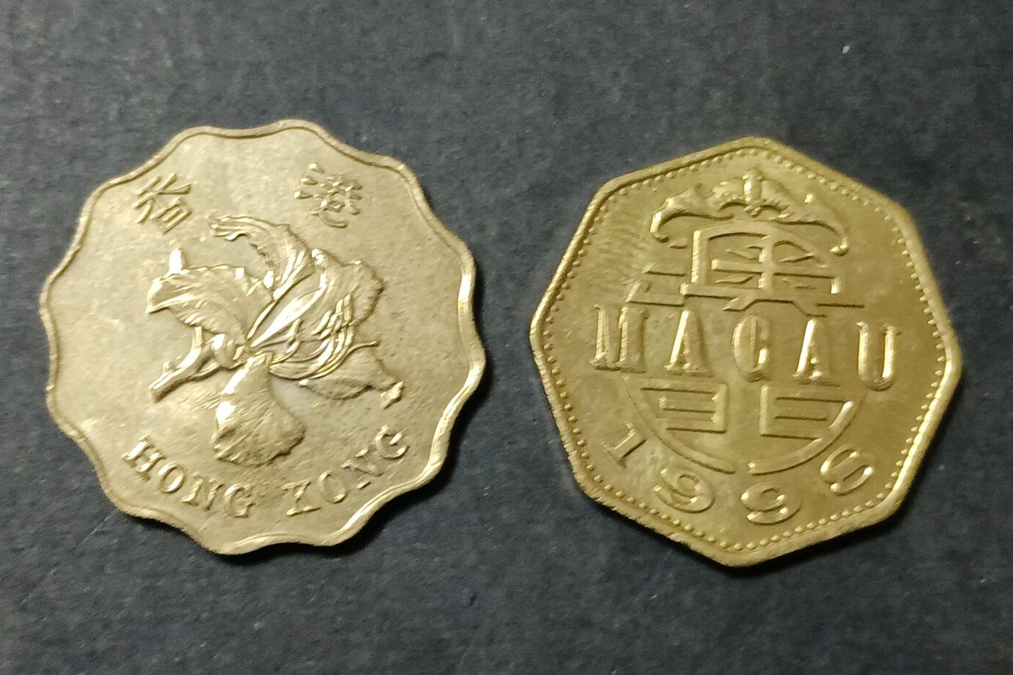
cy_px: 325
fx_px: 1885
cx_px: 506
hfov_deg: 30.1
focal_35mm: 67
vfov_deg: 20.3
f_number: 1.8
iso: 908
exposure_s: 1/33.3
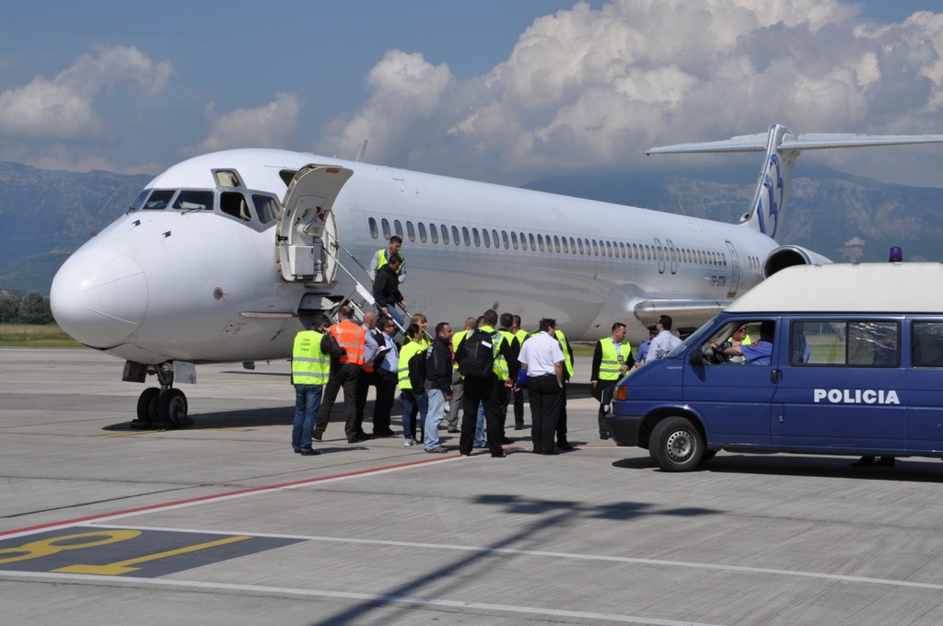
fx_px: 1766
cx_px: 472
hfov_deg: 29.9
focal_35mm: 68
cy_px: 313
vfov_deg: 20.1
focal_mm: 45
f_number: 16
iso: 640
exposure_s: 1/1000
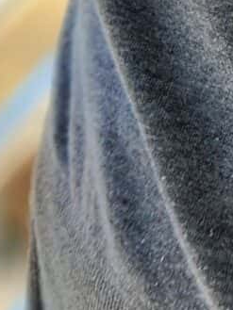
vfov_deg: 9.5
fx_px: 1605
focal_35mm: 179
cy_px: -499
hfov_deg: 7.5
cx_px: 657
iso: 32
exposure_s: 1/120
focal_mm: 5.4
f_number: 1.8
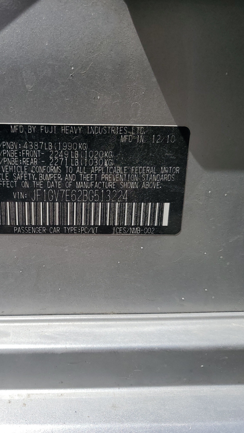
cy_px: 218
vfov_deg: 66.1
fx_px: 334
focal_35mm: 29
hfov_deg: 39.7
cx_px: 83
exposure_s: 1/5000
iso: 50
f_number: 1.5
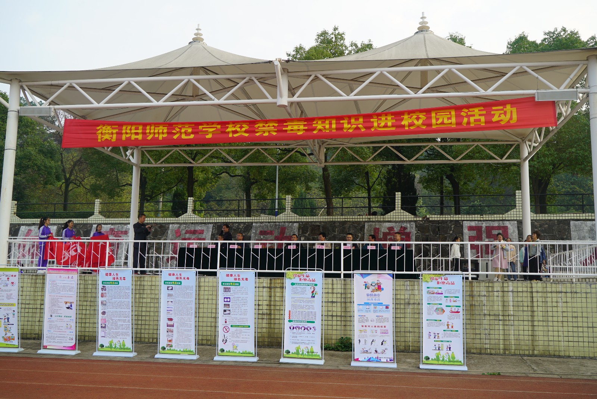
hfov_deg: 54.4
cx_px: 298
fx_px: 581
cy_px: 200
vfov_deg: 37.9
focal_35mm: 35
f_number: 6.3
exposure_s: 1/100
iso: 100
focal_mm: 35
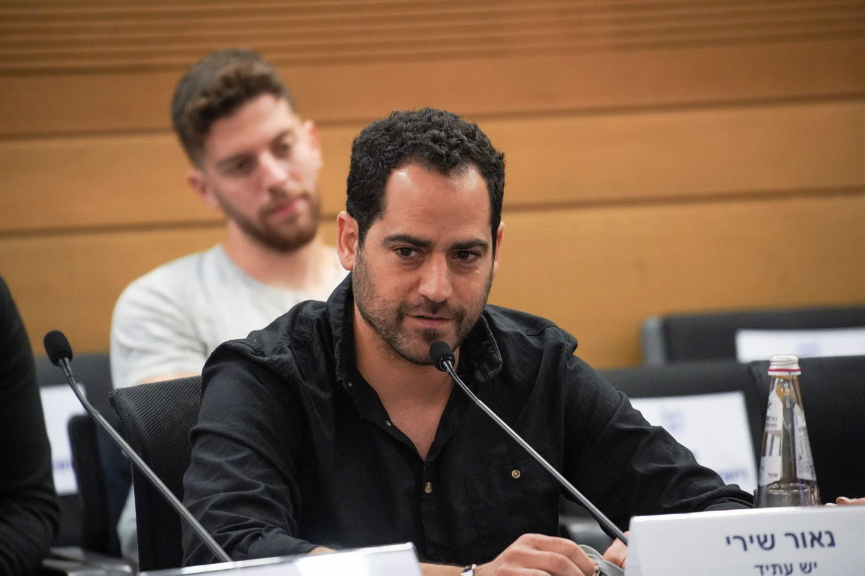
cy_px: 288
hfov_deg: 7.7
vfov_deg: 5.1
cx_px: 432
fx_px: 6462
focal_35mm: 269
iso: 8000
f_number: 5.6
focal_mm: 269
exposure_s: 1/200
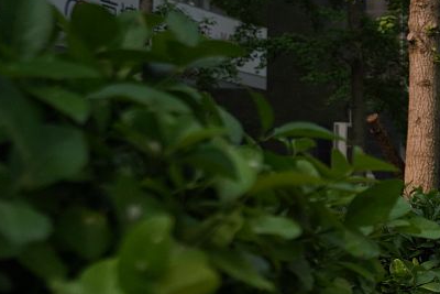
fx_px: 1100
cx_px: 548
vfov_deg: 15.2
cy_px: 199
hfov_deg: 20.9
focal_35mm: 90
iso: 1000
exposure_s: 1/6400
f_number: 4
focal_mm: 30
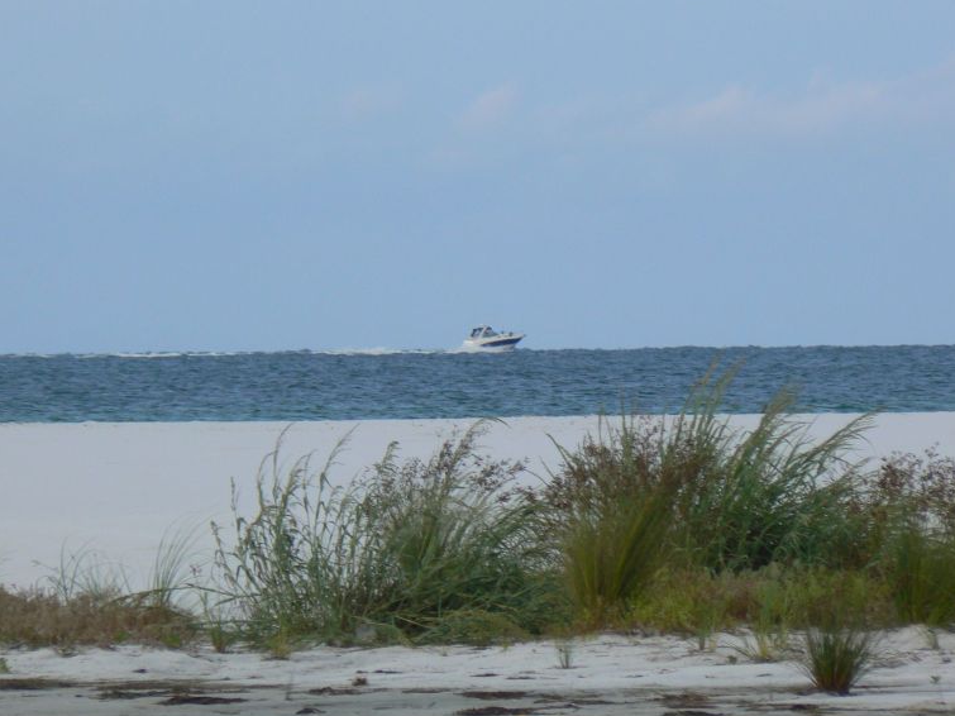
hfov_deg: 4.3
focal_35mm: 458
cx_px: 463
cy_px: 359
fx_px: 12633
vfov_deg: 3.2
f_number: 7.1
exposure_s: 1/400
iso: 80
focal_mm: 72
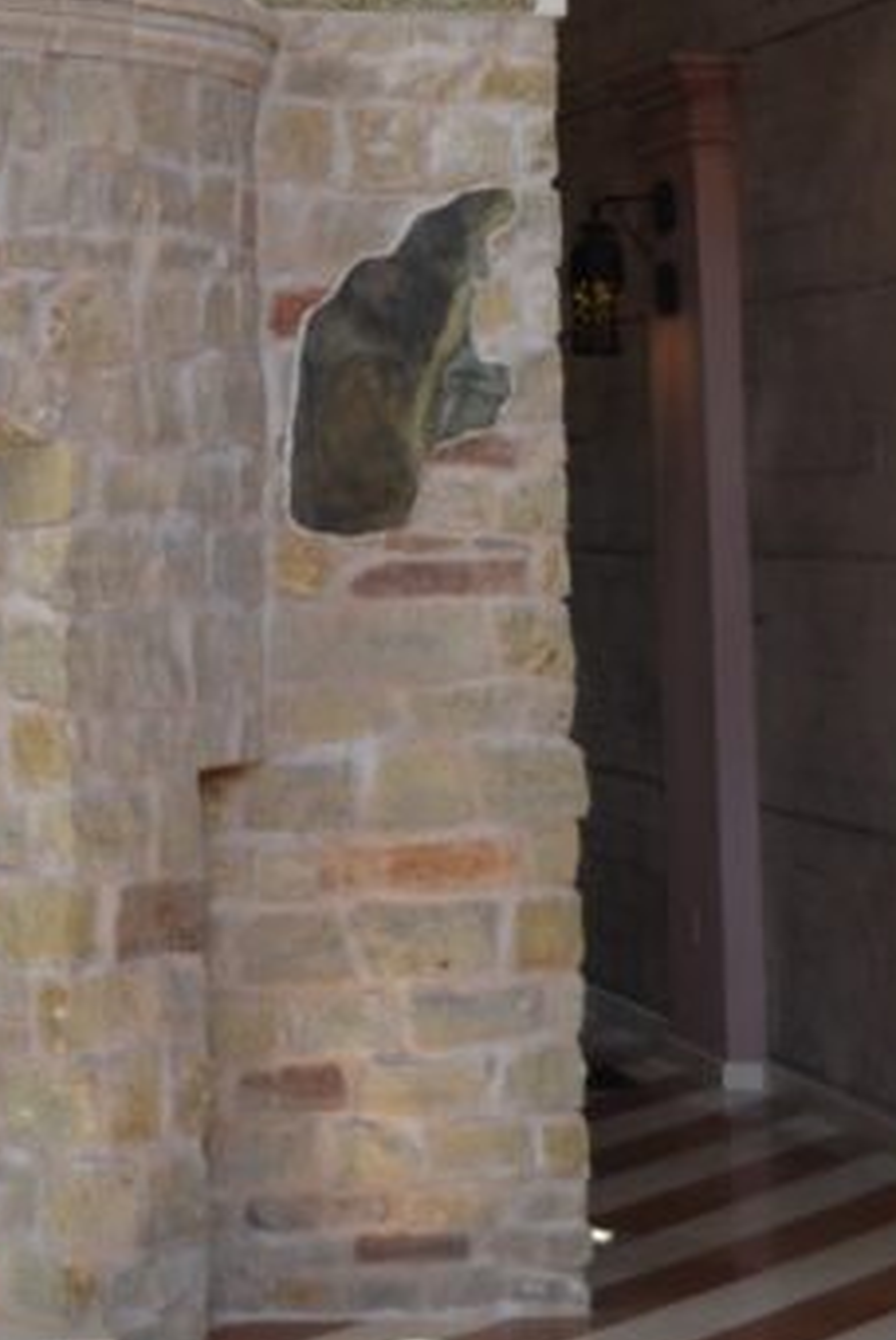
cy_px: -79
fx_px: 3353
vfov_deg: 21.6
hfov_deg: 14.5
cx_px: -285
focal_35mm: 90
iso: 400
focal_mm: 20
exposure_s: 1/60
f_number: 3.8
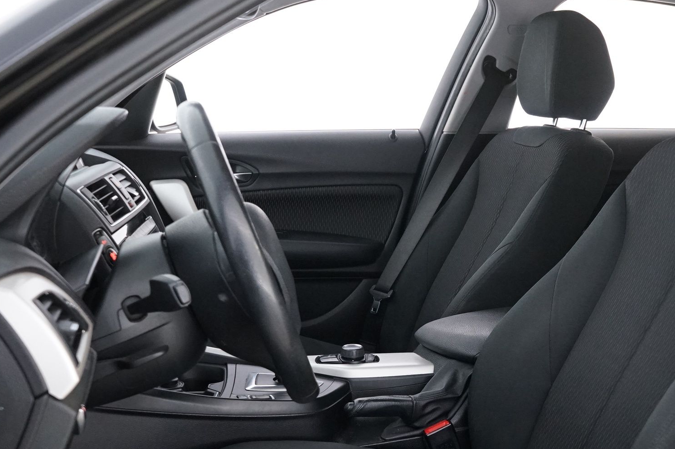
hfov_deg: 41.4
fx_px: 880
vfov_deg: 28.2
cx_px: 452
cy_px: 338
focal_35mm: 47
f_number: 6.3
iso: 3200
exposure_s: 1/10
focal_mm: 28
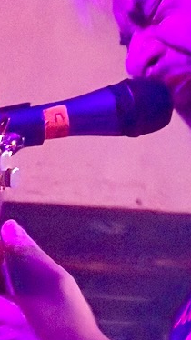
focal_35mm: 746
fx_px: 6726
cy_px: 241
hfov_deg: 1.6
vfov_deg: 2.9
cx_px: 136
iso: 1250
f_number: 2.8
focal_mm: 16.89
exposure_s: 1/40
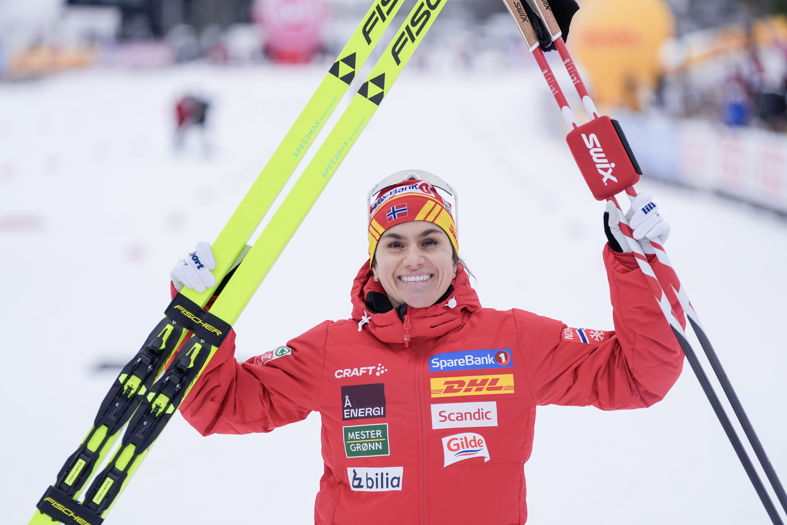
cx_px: 394
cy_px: 262
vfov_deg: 10.3
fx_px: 2907
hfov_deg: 15.4
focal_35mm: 133
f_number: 2.8
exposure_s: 1/1250
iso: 500
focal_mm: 133
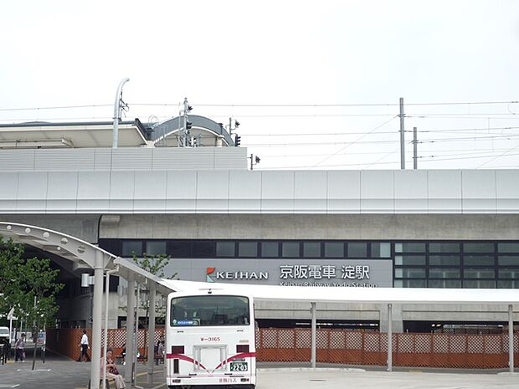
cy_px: 194
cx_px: 260
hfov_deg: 27.8
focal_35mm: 70
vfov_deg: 21.0
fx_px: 1050
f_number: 4.7
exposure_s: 1/400
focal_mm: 10.4
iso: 100
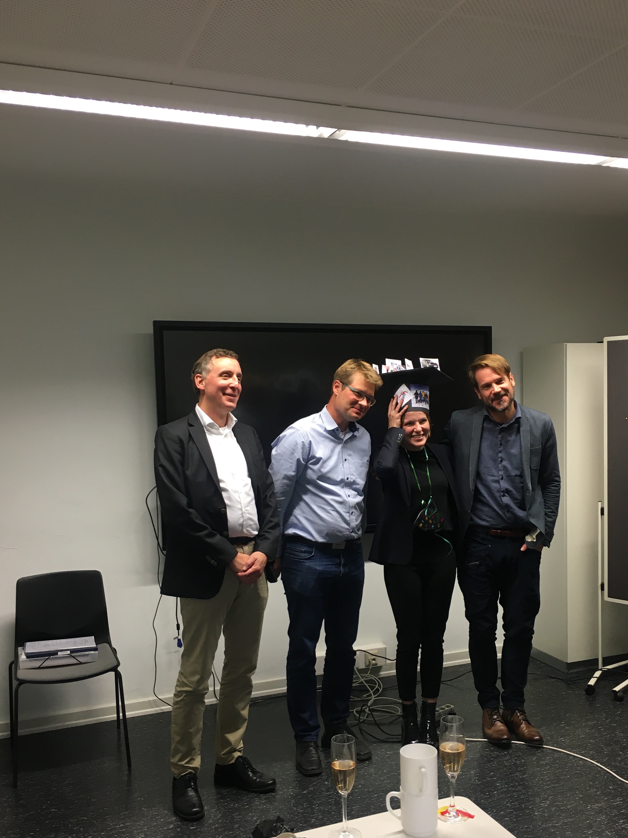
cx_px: 344
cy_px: 472
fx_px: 822
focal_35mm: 34
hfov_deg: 41.7
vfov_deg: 53.8
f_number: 2.2
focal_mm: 4.15
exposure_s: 1/33
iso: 40
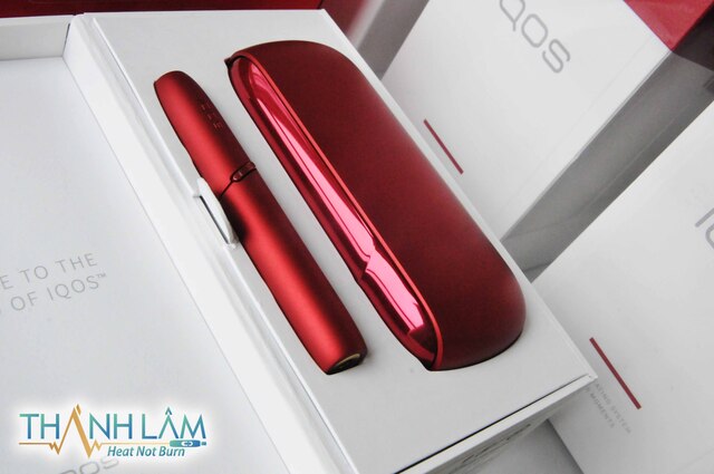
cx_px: 357
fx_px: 951
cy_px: 237
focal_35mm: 48
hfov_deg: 41.2
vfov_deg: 28.0
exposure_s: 1/80
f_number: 22
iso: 2000
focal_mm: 32
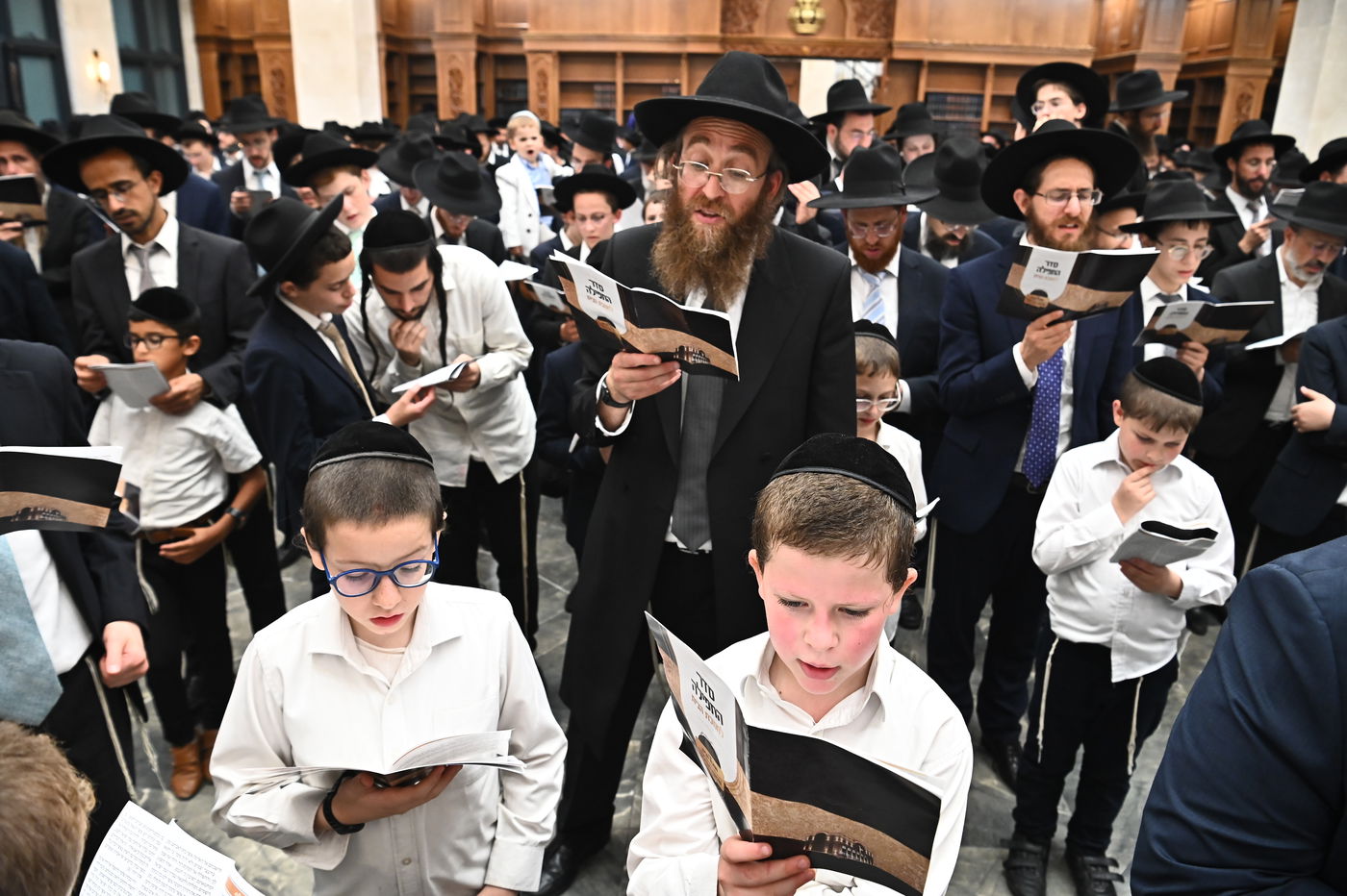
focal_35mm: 24
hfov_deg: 73.8
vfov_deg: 53.1
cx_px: 674
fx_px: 898
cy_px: 448
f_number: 5
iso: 3200
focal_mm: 24
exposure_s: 1/320
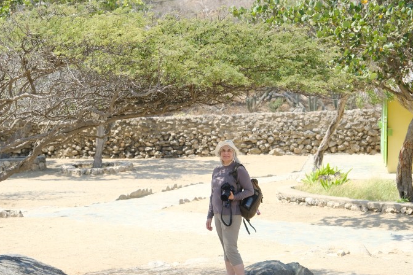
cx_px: 159
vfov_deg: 18.2
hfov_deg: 26.9
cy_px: 144
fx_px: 860
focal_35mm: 75
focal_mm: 37.4
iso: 800
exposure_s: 1/4000
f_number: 2.8
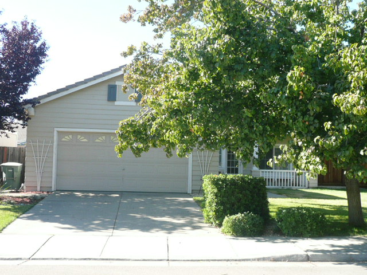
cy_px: 138
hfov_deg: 44.8
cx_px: 184
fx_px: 445
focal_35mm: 42
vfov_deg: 34.3
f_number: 3.3
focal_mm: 4.6
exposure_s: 1/200
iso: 100
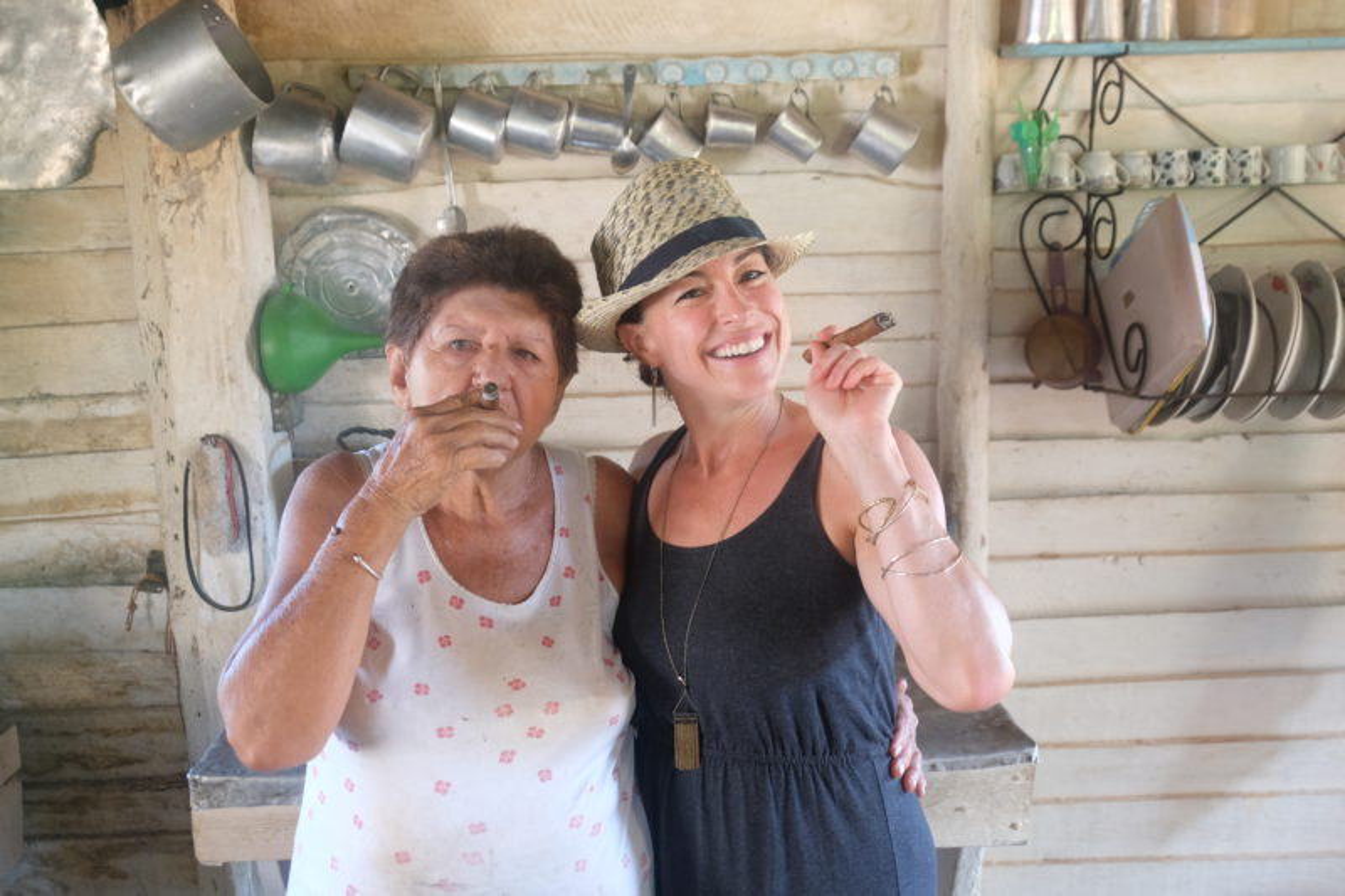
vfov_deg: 41.1
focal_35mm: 32
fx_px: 1195
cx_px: 672
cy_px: 448
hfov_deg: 58.7
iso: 800
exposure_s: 1/20
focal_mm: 21.6
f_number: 4
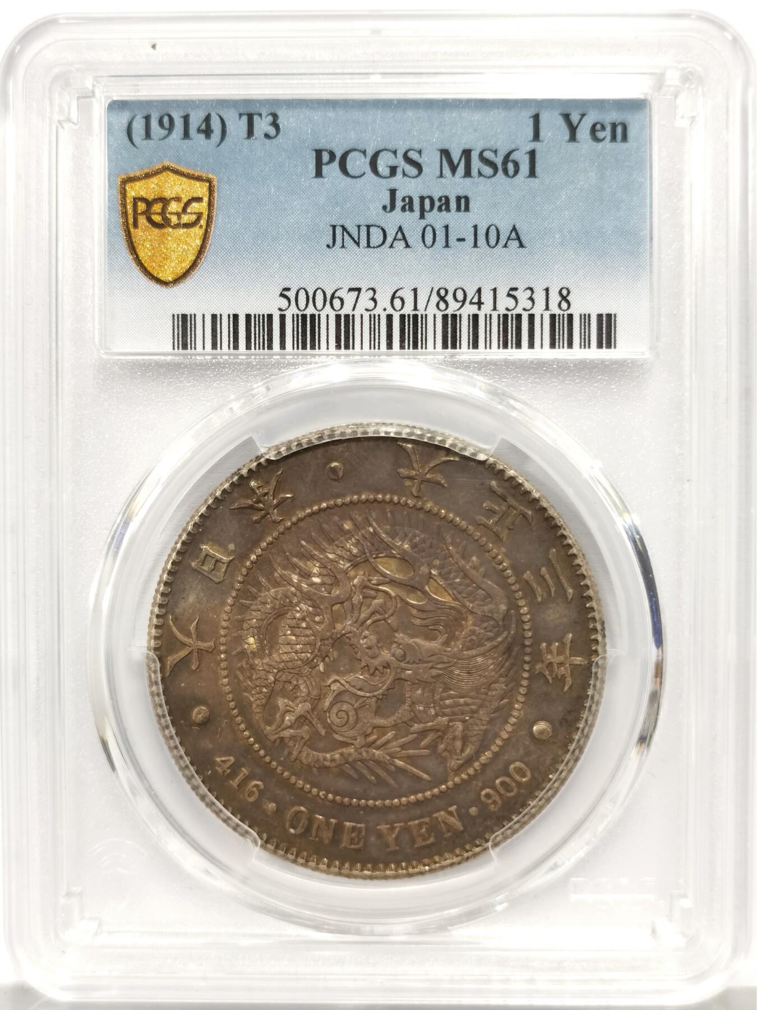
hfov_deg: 27.0
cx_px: 378
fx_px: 1575
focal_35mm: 54
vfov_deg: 35.5
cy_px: 505
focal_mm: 5.56
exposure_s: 1/100
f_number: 16
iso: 200
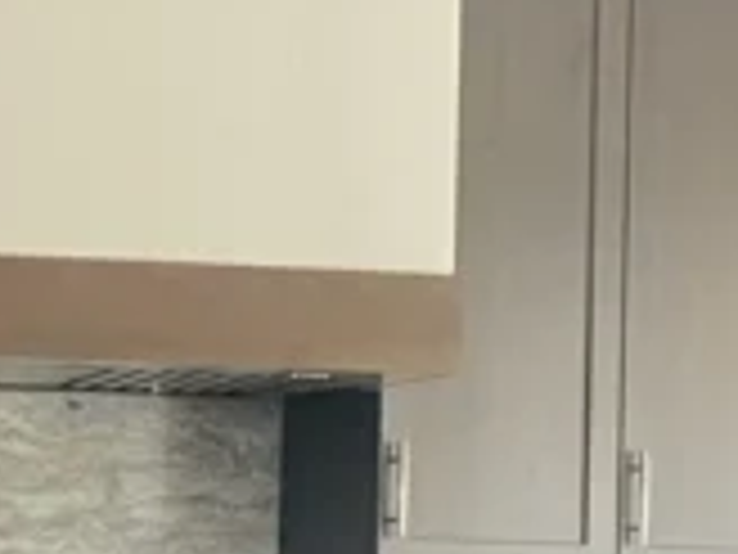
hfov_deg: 10.4
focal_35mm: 162
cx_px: -1098
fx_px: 3454
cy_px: 806
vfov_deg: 9.0
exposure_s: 1/60
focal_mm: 4.25
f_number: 1.8
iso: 160
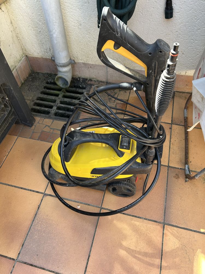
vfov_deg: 67.3
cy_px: 137
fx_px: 205
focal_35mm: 26
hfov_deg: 53.1
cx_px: 102
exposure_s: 1/202
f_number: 1.5
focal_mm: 5.7
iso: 40
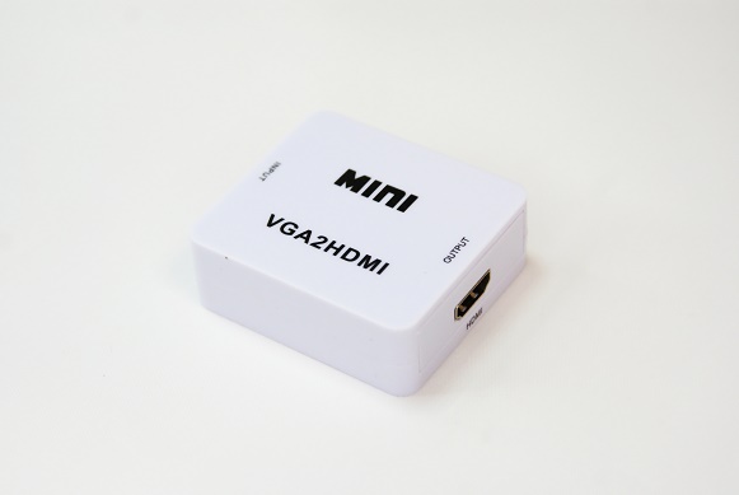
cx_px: 370
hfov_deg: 22.6
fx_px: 1850
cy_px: 248
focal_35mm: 90
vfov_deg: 15.2
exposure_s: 1/160
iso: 1600
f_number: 5.6
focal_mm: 60
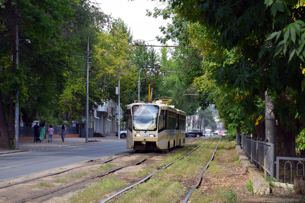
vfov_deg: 12.1
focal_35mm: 112
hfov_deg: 18.2
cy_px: 102
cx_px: 152
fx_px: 952
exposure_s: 1/400
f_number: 7.1
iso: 400
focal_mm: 75
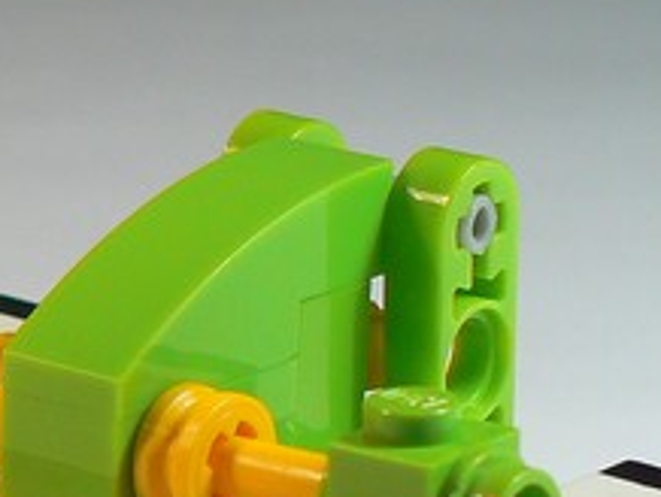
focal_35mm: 249
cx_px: 112
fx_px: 4760
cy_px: 433
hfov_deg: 7.9
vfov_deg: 6.0
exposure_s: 1/40
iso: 80
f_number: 3.2
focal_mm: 11.4
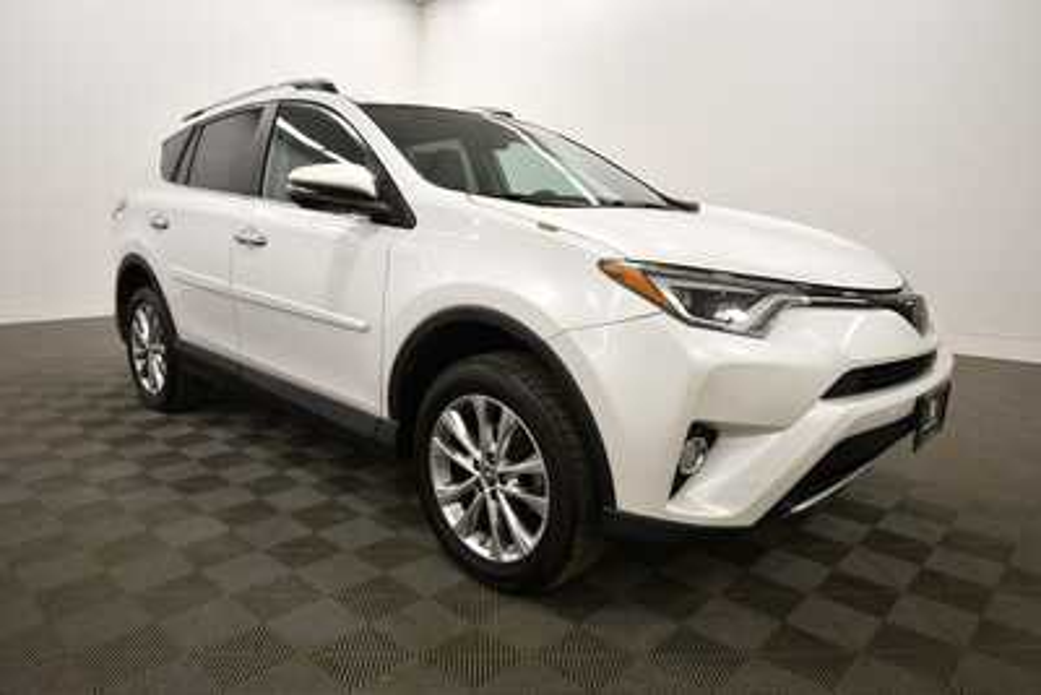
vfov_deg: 53.2
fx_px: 694
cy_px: 348
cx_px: 520
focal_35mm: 24
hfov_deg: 73.7
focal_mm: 16
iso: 800
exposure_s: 1/250
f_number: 5.3
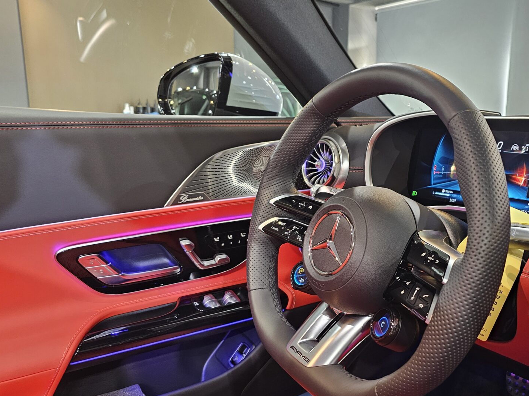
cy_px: 238
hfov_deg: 57.2
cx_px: 349
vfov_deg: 45.2
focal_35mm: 31
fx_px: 474
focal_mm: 6.3
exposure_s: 1/50
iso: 800
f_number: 1.7
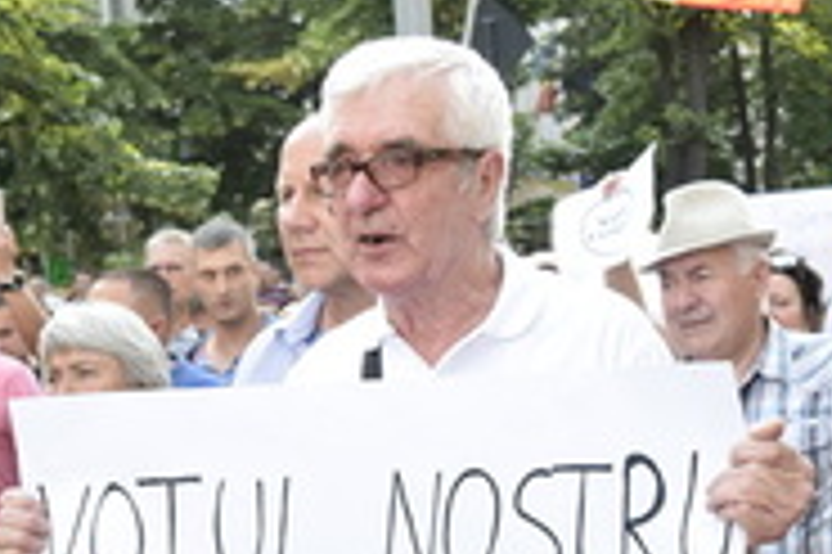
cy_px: 595
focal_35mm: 88
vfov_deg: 15.1
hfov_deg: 23.1
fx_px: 2032
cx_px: 313
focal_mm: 20
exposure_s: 1/1250
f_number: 4.5
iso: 1250
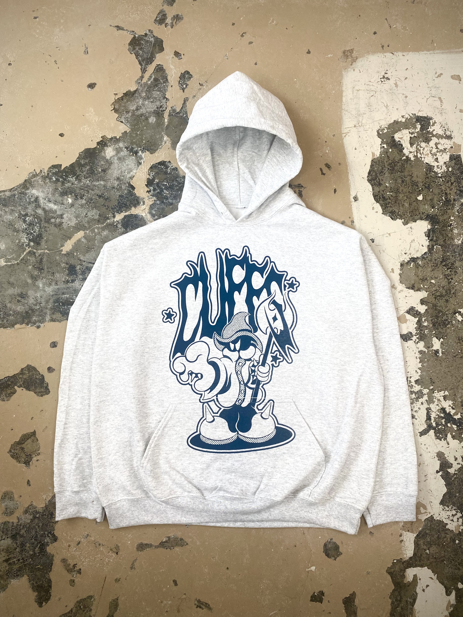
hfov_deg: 53.1
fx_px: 464
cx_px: 232
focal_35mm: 26
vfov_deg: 67.3
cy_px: 308
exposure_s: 1/120
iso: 100
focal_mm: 4.25
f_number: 1.8
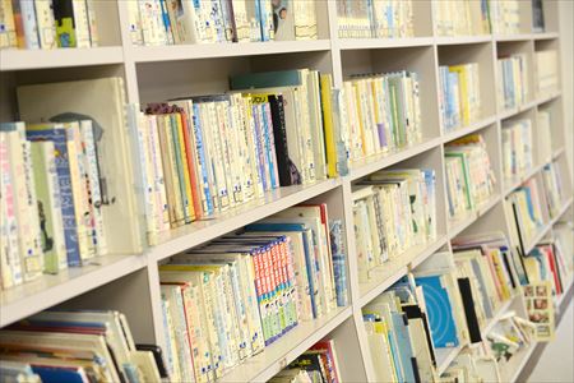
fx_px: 893
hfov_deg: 35.6
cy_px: 192
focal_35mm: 56
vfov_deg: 24.2
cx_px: 287
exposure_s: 1/125
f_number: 4
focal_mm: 56
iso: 800
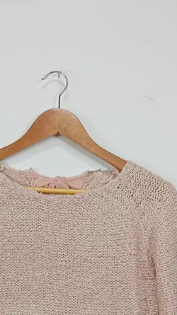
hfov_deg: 19.3
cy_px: 273
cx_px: 53
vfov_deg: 32.4
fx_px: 518
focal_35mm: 62
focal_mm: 4.22
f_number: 1.8
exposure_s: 1/100
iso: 78
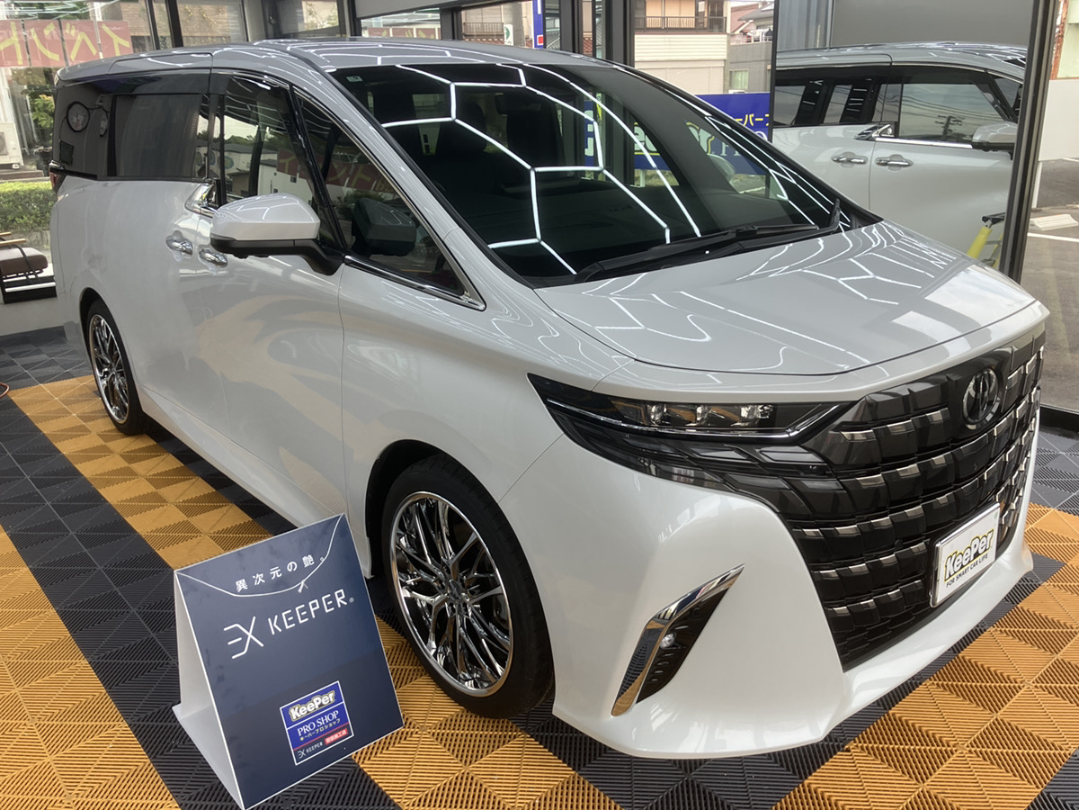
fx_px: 873
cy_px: 405
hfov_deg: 63.4
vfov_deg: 49.7
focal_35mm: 28
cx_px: 540
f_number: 1.8
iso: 25
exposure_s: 1/144
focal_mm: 3.99
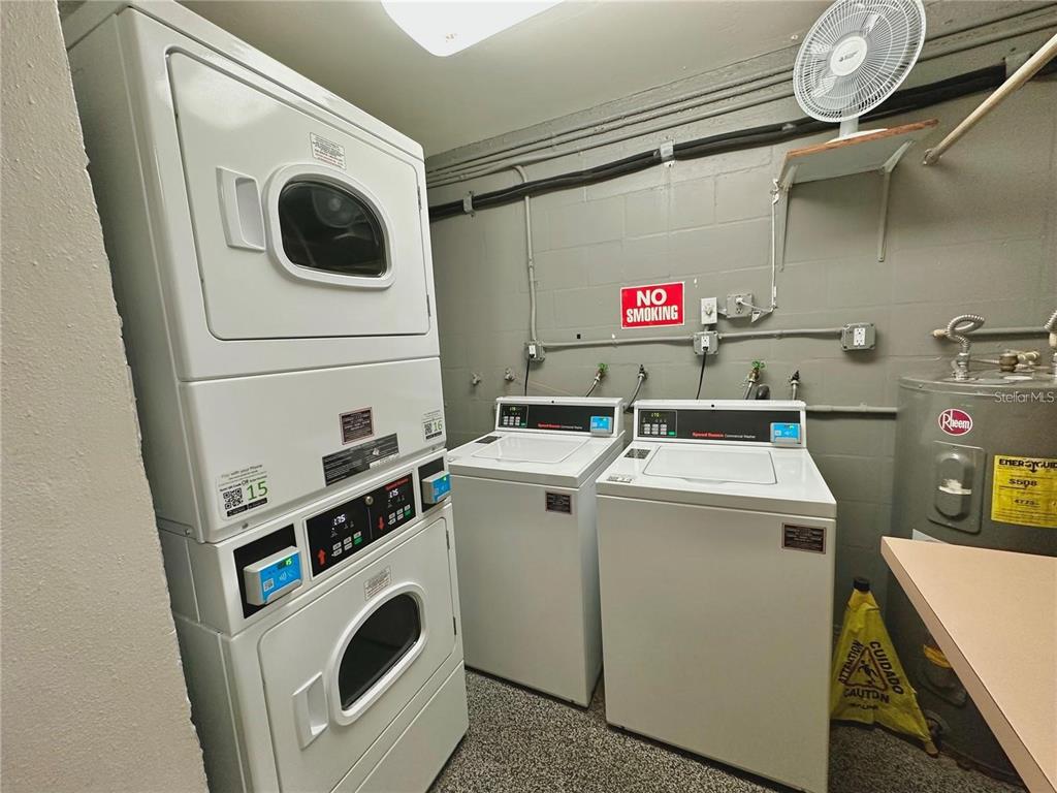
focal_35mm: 14
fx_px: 427
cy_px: 396
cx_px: 528
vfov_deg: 85.7
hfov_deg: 102.1
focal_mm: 2.22
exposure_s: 1/60
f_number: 2.2
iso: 200
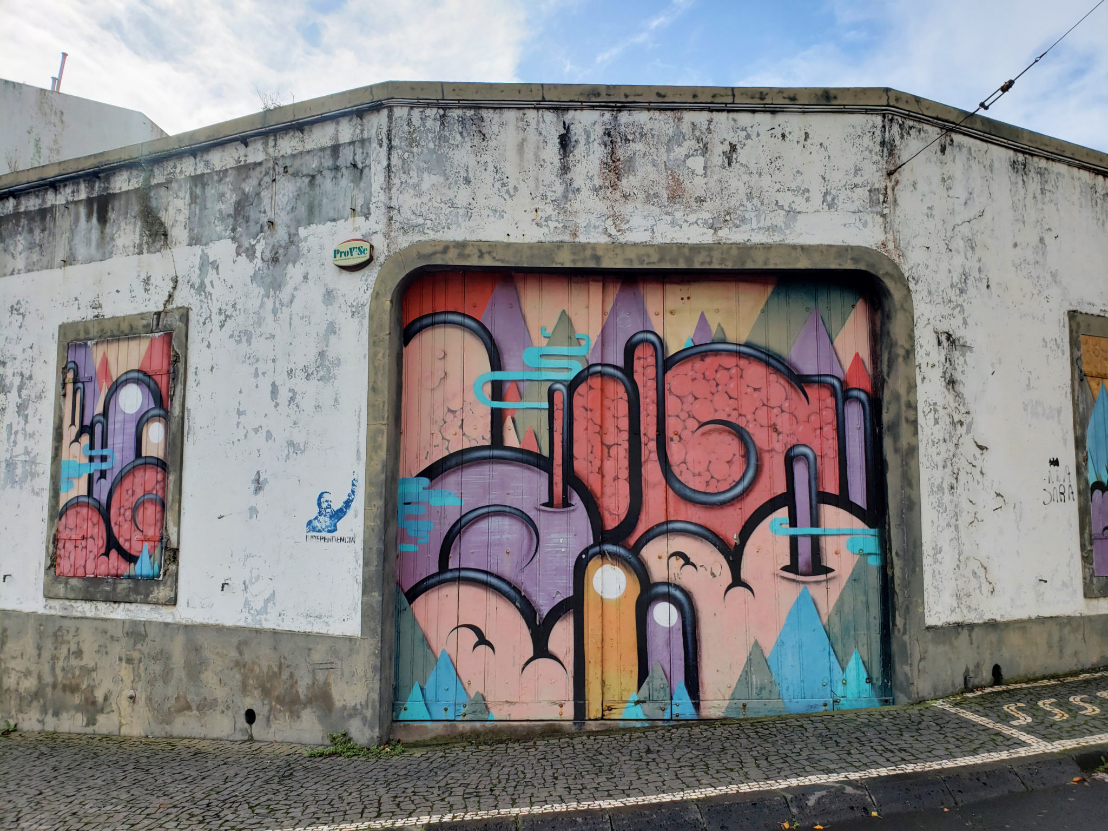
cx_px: 554
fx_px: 832
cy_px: 416
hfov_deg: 67.3
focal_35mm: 26
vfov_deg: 53.1
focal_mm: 4.3
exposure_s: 1/1989
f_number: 2.4
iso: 50
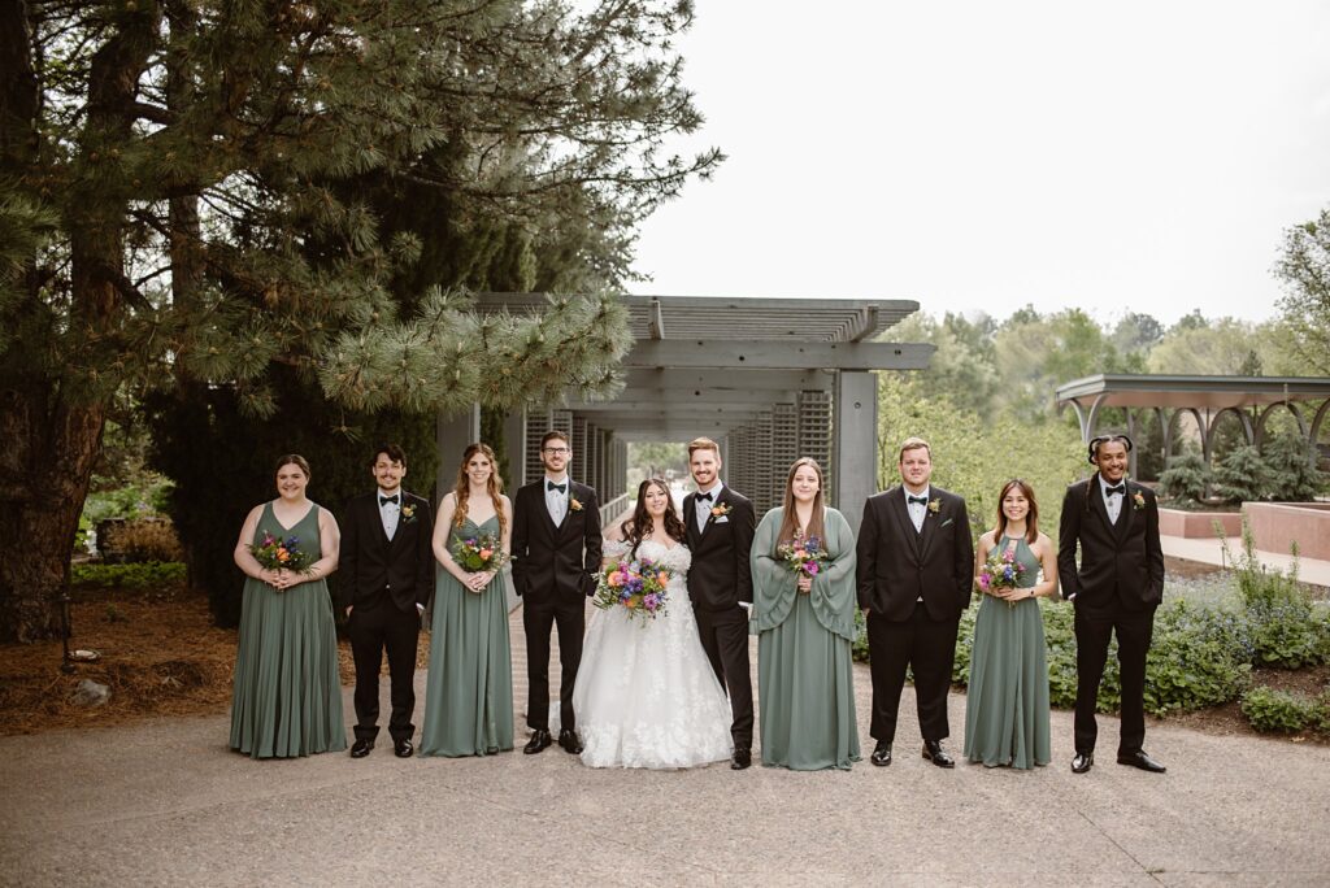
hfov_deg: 54.4
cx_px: 665
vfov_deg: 37.9
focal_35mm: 35
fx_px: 1294
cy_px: 444
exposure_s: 1/1600
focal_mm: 35
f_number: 2
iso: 200
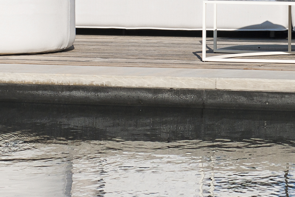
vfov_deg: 5.0
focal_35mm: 275
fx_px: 2253
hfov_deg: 7.5
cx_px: 271
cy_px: -88
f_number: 6.3
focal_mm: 60
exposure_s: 1/1250
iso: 100
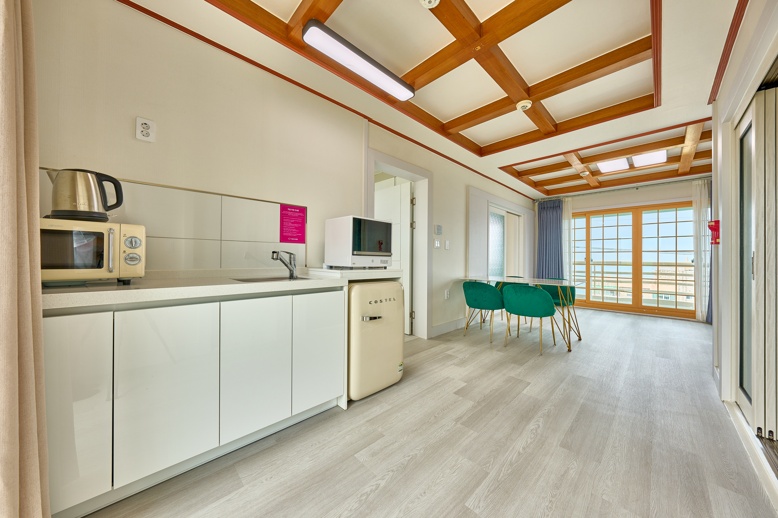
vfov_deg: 90.0
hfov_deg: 112.6
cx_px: 389
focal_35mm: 12
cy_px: 259
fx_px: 259
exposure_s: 1/25
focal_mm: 12
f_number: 11
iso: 100
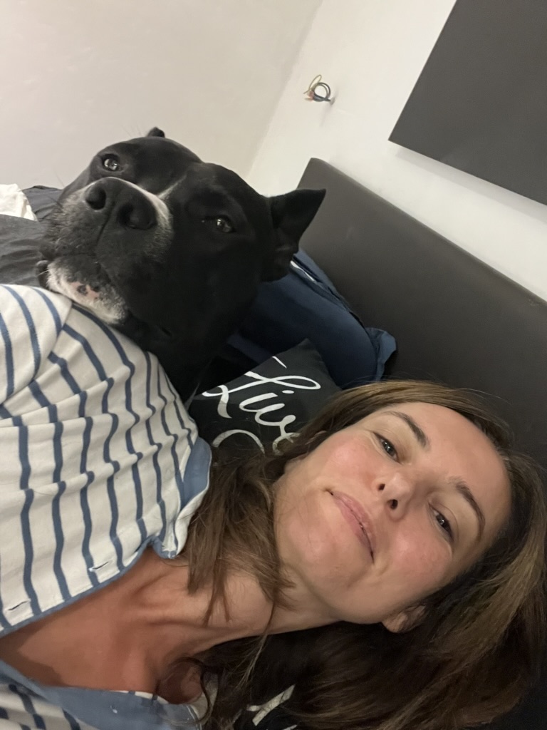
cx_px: 274
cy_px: 365
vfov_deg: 60.0
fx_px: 632
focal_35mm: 30
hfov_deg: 46.8
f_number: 2.2
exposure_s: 1/17
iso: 1250
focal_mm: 2.71
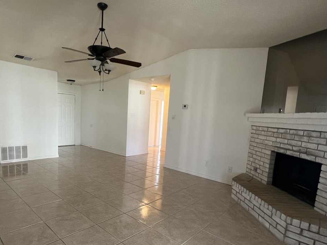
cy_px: 144
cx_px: 137
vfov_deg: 65.5
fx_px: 189
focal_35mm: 20
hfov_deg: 81.1
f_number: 1.8
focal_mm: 1.57
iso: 200
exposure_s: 1/60
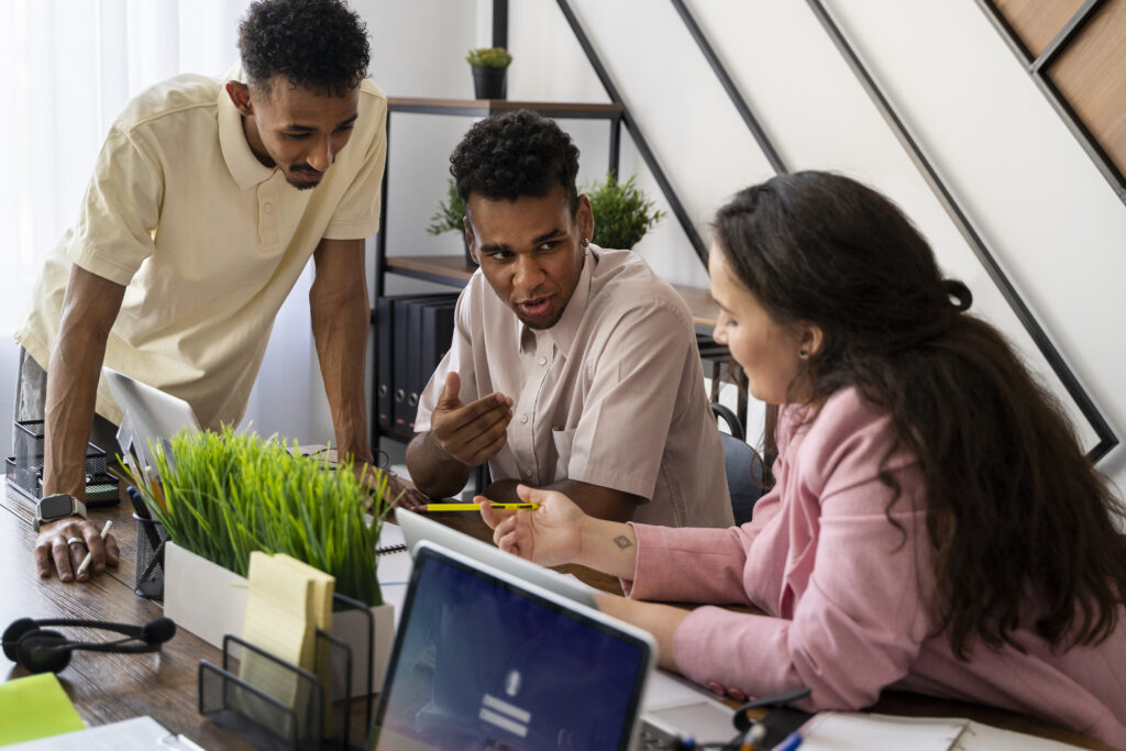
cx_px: 563
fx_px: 1408
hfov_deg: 43.6
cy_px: 376
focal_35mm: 45
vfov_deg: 29.9
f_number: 3.2
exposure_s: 1/320
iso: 500
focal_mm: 45
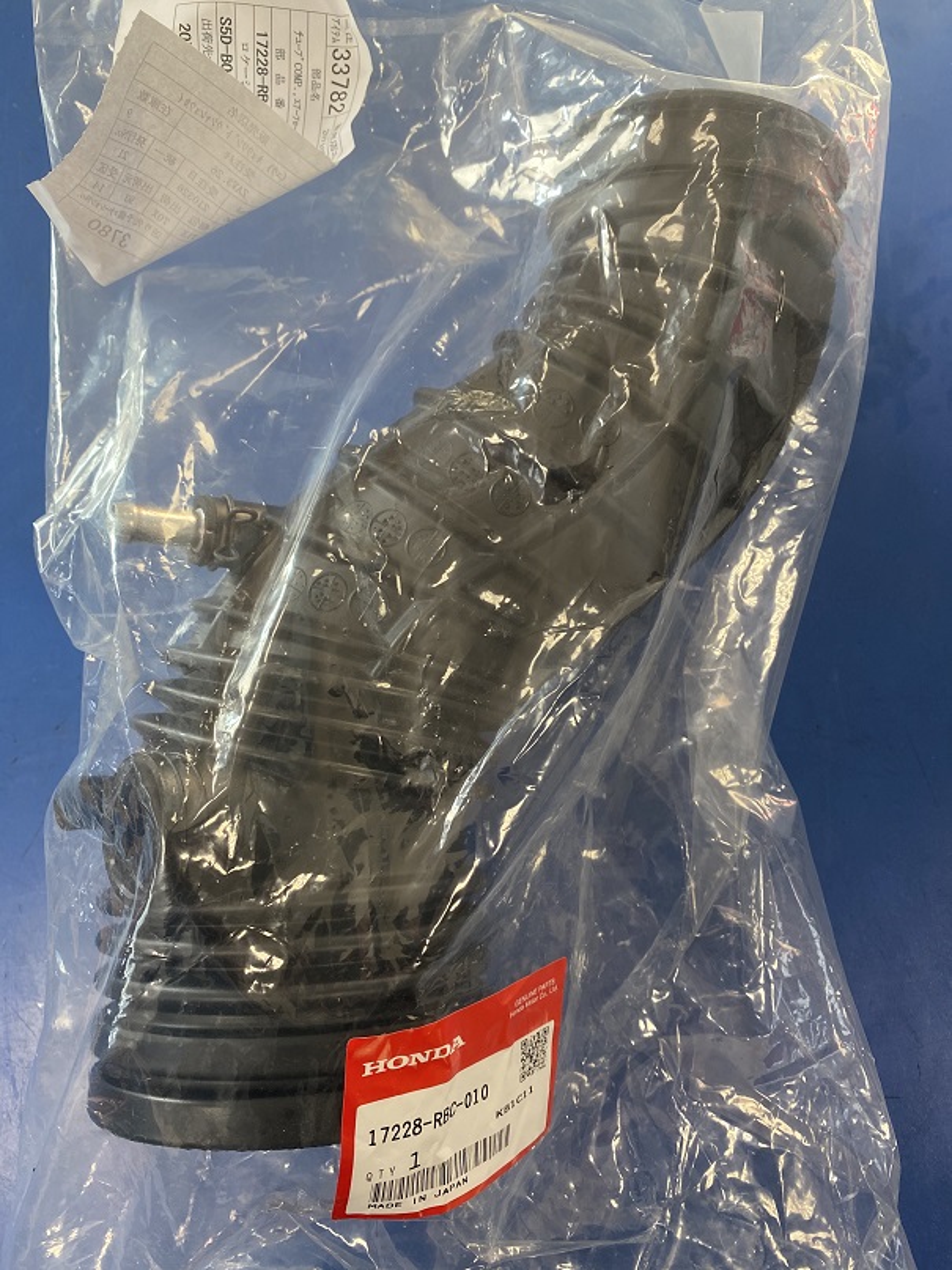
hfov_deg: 53.1
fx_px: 954
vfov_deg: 67.3
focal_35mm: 26
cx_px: 476
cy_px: 635
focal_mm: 4.25
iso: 125
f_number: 1.8
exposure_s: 1/100
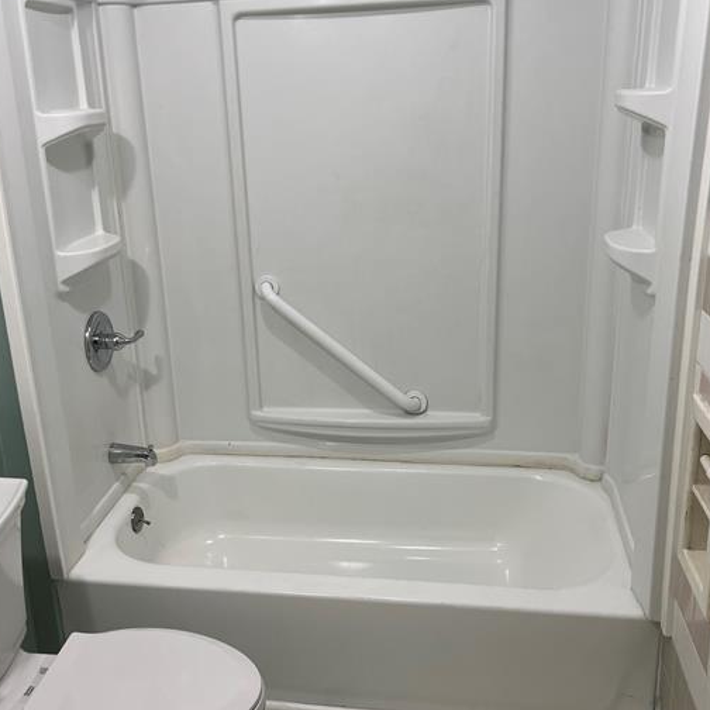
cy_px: 338
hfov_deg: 47.1
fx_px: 812
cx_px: 317
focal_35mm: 35
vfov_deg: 47.2
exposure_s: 1/120
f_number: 1.5
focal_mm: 5.7
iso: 125
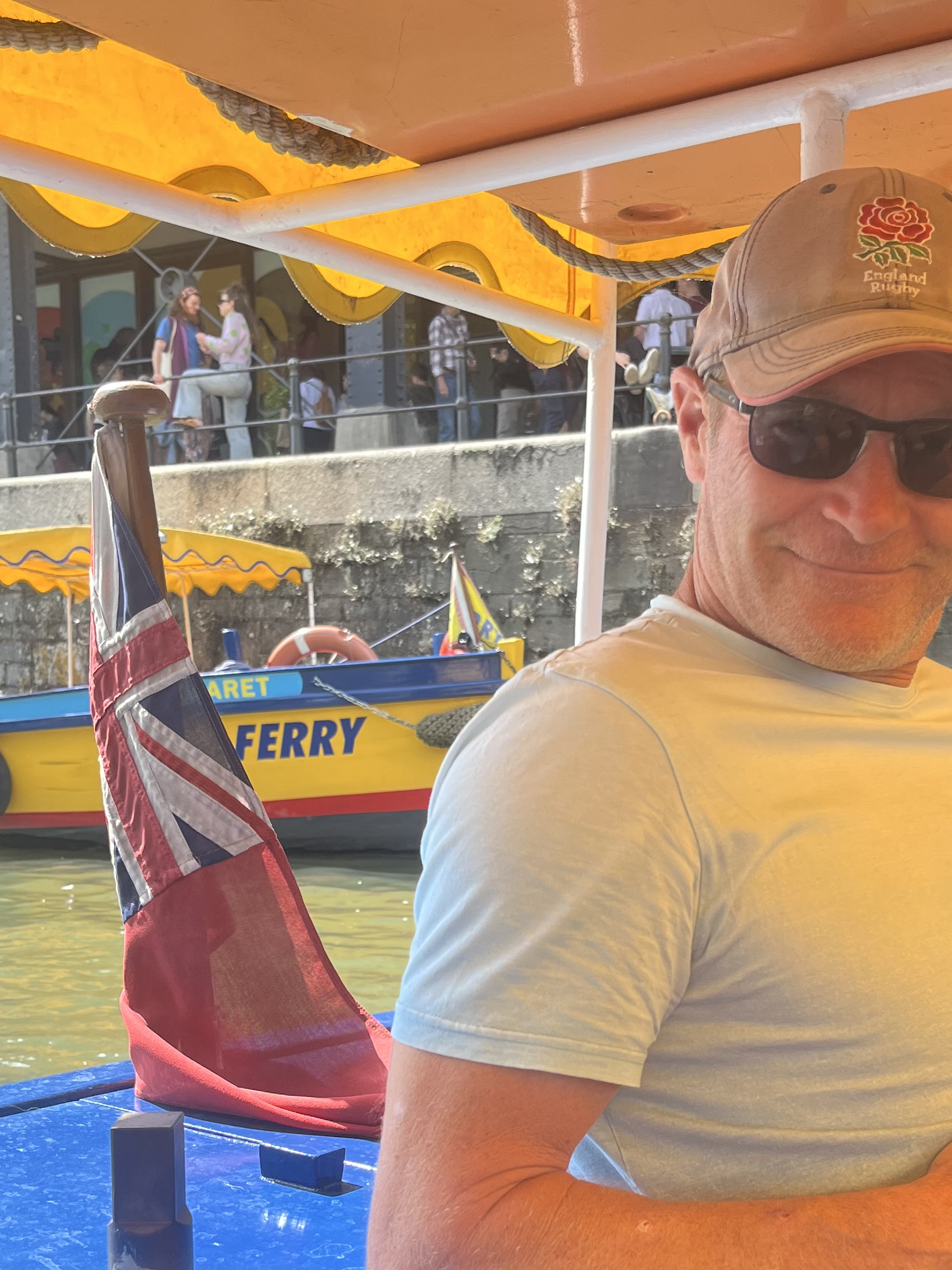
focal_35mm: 48
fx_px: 1760
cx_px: 569
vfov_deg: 39.2
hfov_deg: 30.2
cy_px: 846
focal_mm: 5.1
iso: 50
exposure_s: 1/425
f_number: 1.6
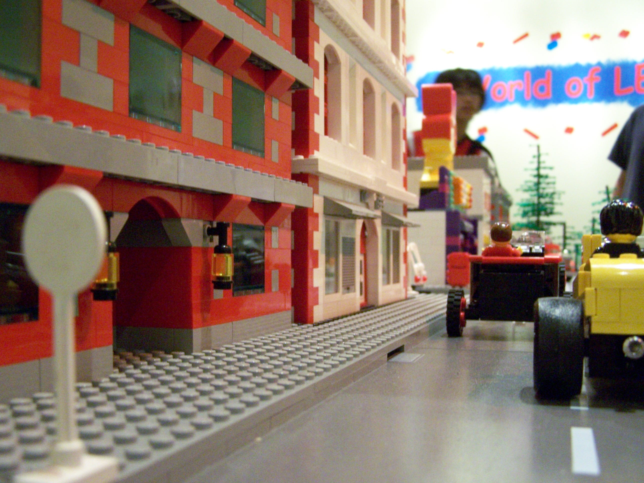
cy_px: 242
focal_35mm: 38
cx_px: 322
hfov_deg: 49.0
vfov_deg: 37.7
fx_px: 707
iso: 400
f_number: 2.8
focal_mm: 6.3
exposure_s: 1/15
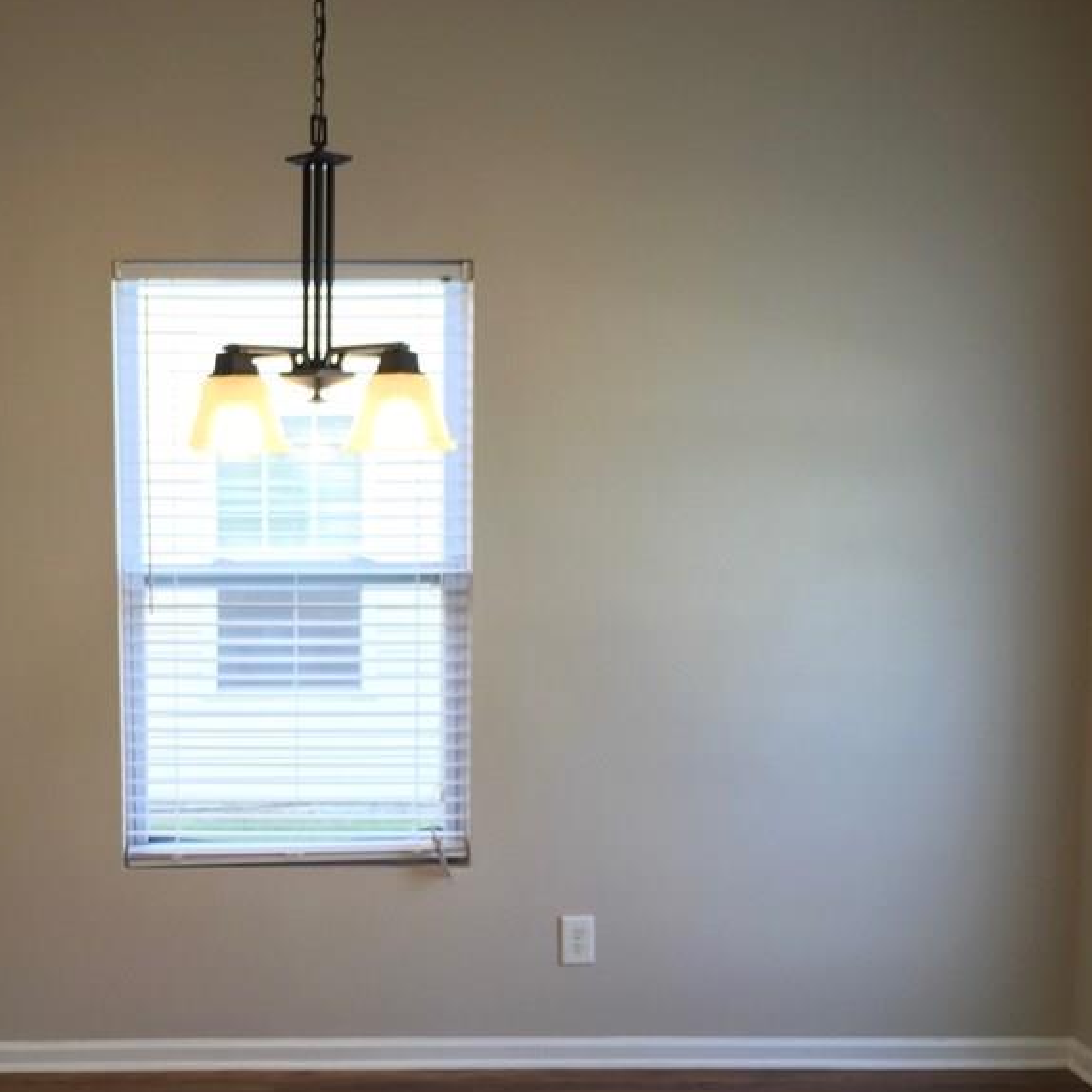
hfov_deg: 35.9
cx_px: 259
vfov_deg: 36.6
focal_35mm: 46
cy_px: 660
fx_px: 1642
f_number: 2.2
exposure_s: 1/30
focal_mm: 4.15
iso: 25
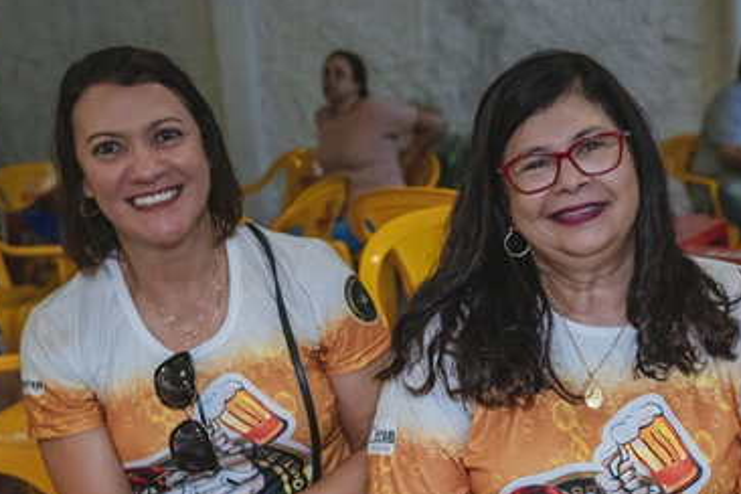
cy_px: 442
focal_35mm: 73
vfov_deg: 18.4
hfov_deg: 27.0
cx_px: 624
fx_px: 1502
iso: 2500
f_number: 2.5
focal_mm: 24
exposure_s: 1/500
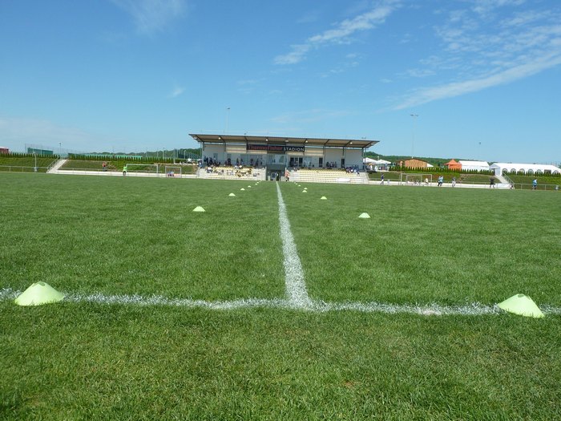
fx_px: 405
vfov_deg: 54.9
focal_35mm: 25
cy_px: 210
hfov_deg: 69.4
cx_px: 280
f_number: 5
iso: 80
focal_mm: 4.1
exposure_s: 1/400
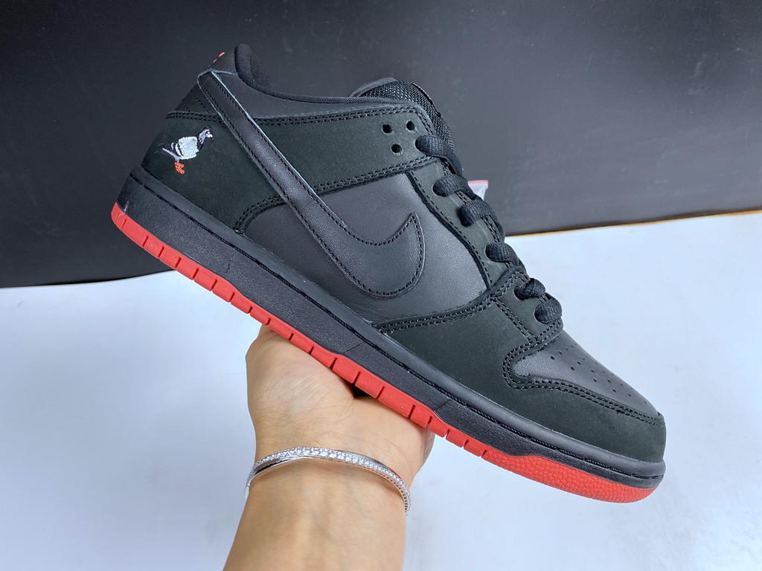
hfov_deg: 67.3
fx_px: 572
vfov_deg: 53.1
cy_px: 286
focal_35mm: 26
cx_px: 381
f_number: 1.8
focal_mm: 4.25
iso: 100
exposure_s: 1/100
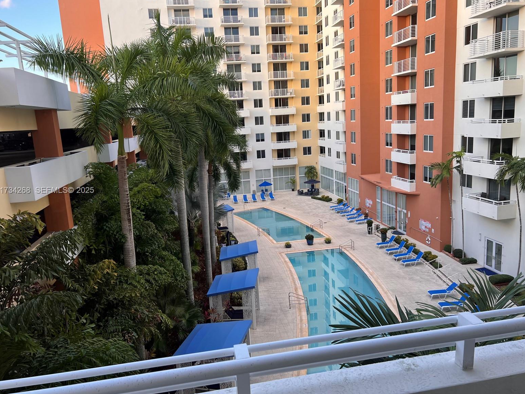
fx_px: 410
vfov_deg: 51.4
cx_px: 261
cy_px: 191
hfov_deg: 65.3
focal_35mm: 27
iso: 50
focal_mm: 5.7
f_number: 1.5
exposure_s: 1/120
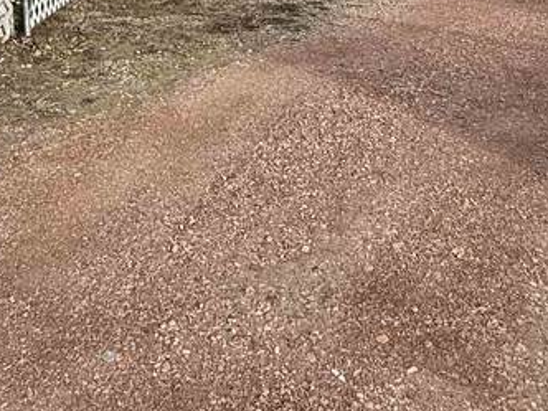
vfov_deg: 22.7
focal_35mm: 54
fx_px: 855
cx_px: 135
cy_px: -185
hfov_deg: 34.8
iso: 50
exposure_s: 1/1145
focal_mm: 2.22
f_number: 2.2
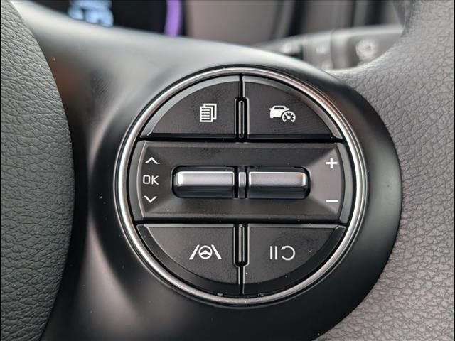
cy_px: 170
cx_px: 228
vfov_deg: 29.7
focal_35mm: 49
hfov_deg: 38.9
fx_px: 644
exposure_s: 1/909
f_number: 1.68
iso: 675
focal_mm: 6.9
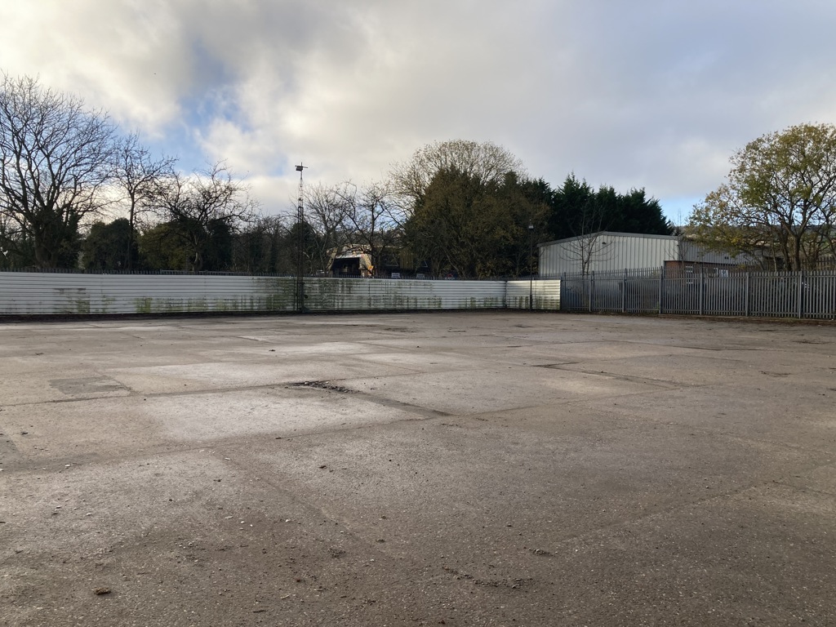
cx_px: 418
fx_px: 676
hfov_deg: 63.4
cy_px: 314
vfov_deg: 49.7
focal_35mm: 28
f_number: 1.8
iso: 20
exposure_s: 1/1043
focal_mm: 3.99
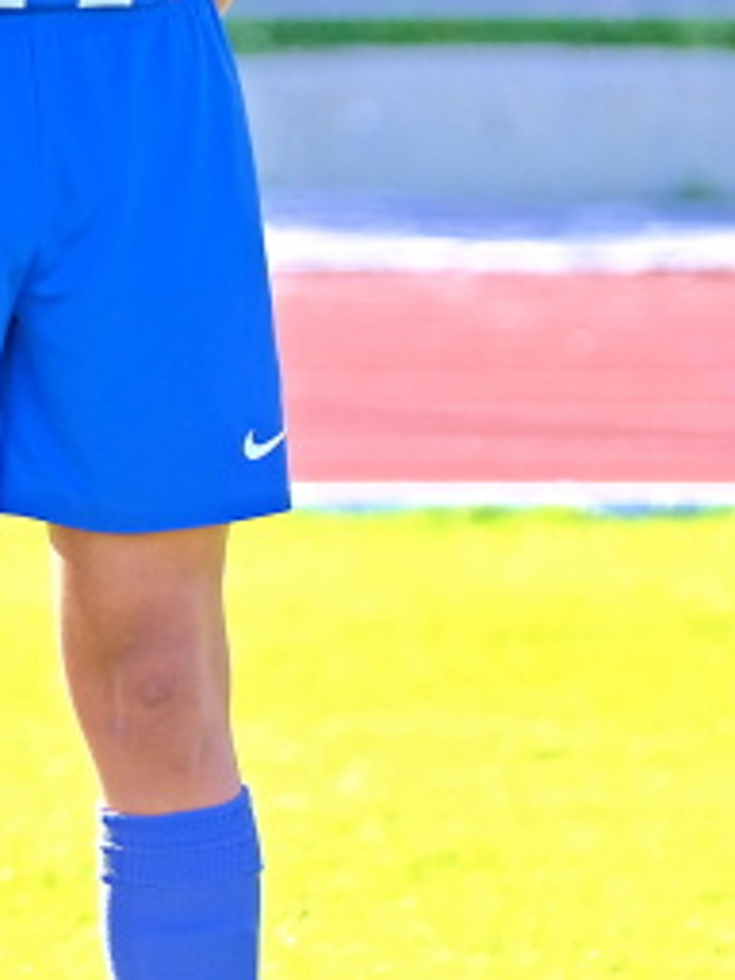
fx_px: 11381
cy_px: 140
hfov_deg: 3.7
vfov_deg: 4.9
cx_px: -21
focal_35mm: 402
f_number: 2.8
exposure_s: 1/550
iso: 320
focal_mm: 102.2
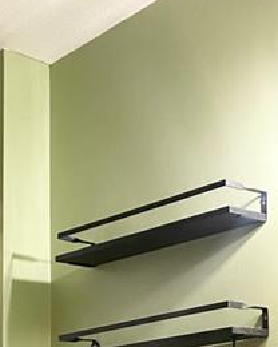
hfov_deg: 19.3
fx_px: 771
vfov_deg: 21.8
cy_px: 496
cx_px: -55
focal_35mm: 75
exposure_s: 1/60
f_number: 1.8
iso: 125
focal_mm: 4.25
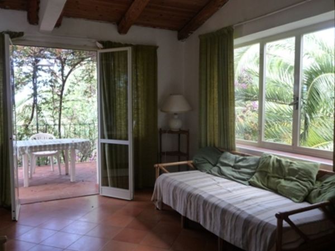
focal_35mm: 30
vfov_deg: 46.8
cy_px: 126
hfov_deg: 60.0
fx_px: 290
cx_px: 168
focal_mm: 5
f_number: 3.4
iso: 160
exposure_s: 1/60
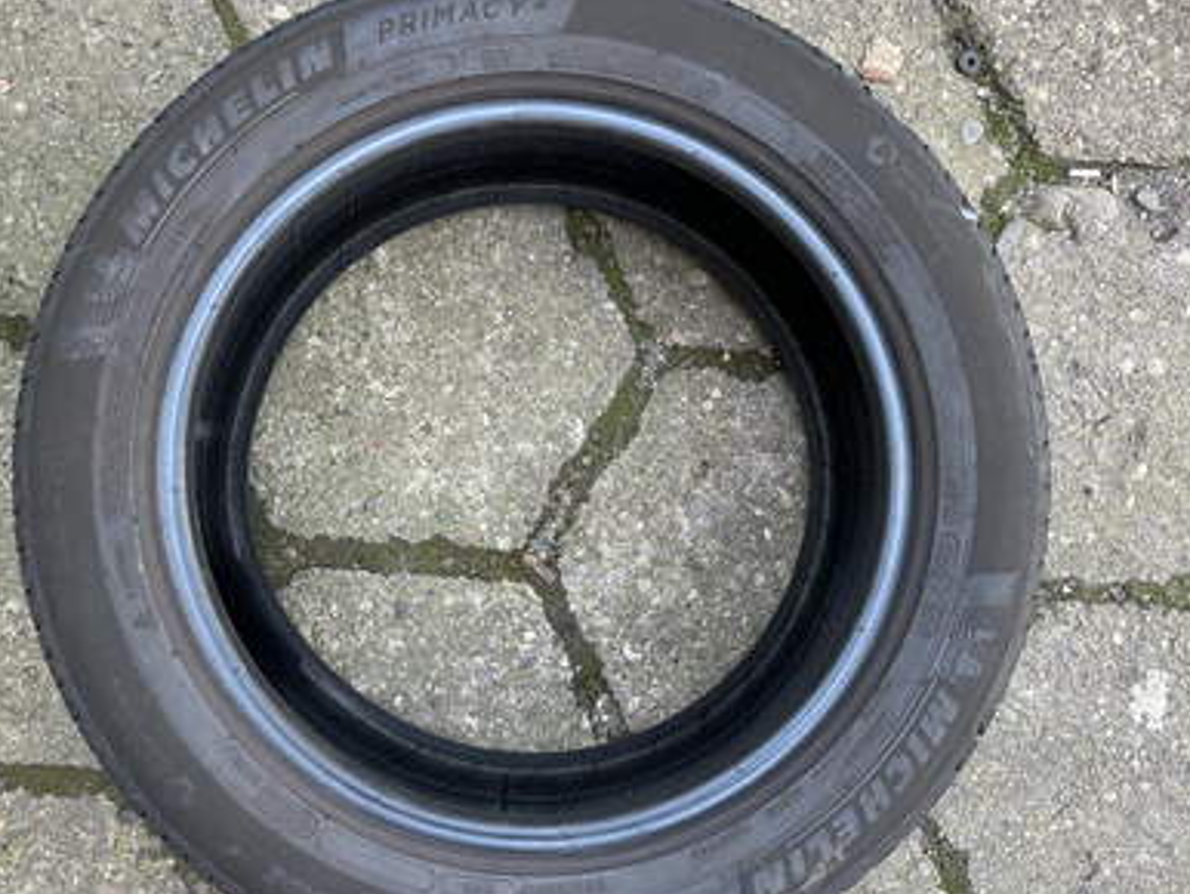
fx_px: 963
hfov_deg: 63.3
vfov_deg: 49.8
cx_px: 536
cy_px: 469
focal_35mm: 28
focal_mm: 6.86
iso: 80
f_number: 1.78
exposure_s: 1/121
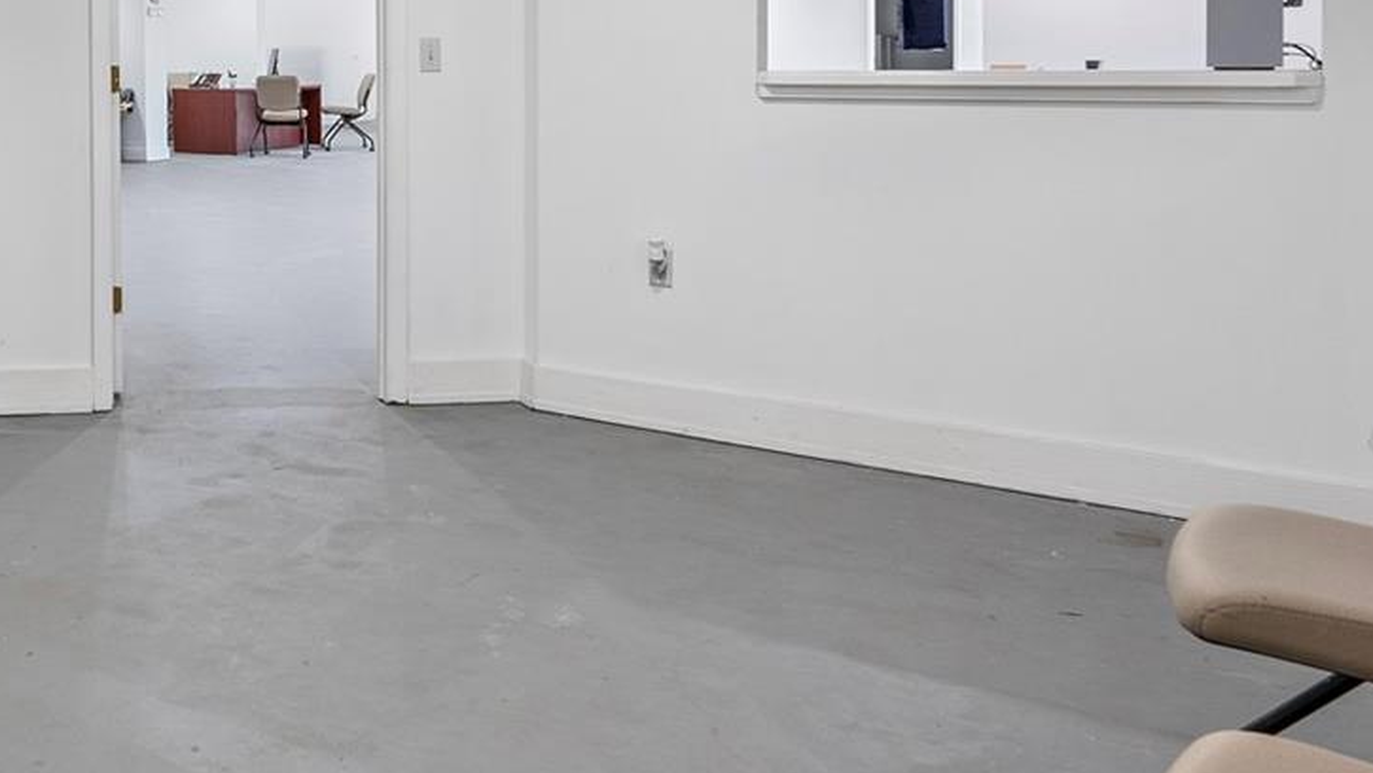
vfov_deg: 30.5
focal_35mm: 37
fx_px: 1347
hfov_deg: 46.4
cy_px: 72
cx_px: 40
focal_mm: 16
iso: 400
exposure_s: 1/1.25
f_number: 8
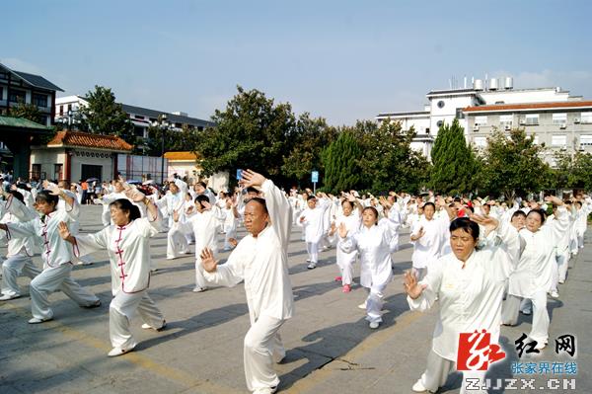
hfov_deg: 67.4
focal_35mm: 27
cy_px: 197
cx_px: 296
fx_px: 444
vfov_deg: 47.9
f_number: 10
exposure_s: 1/160
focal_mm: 18
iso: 100
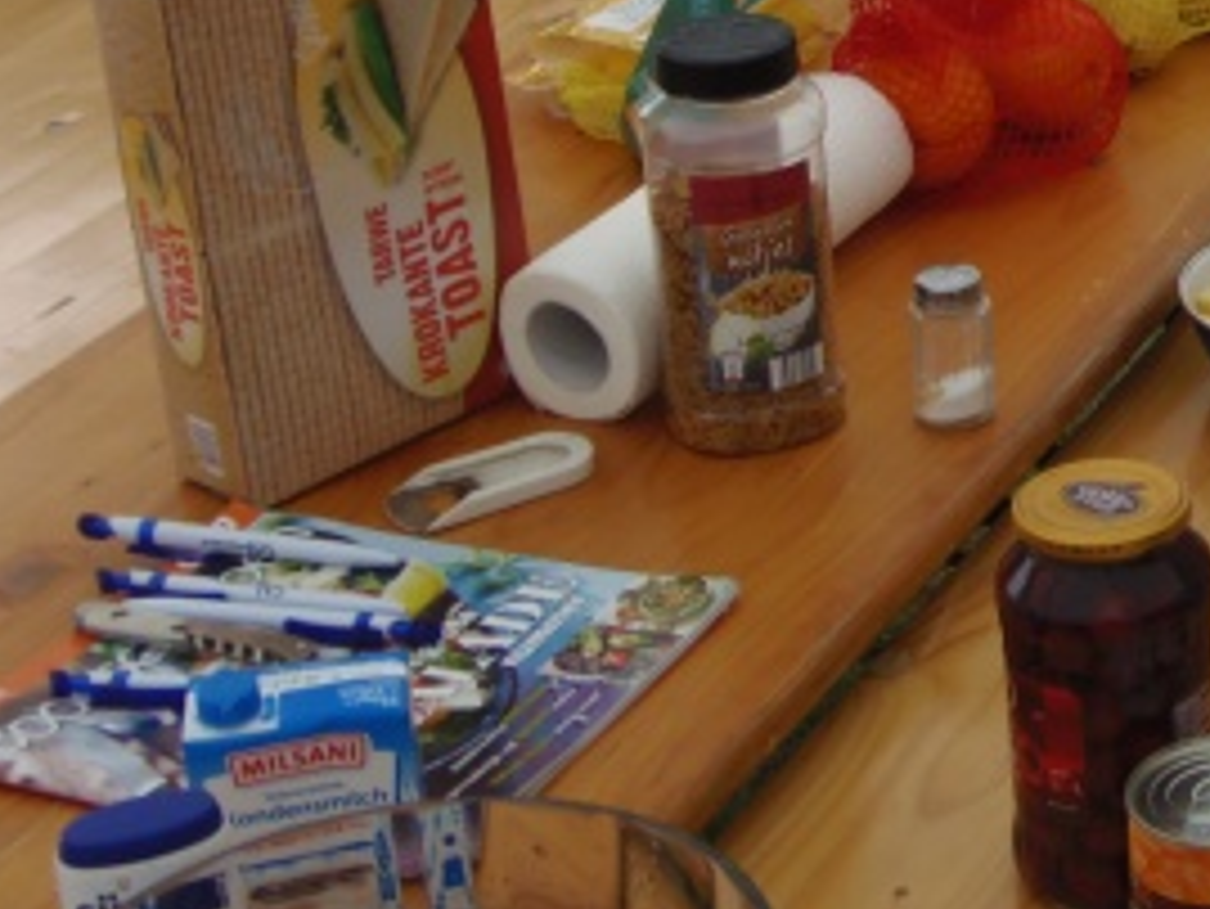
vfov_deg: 14.5
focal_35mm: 100
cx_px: 1417
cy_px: -22
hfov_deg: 18.7
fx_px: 3497
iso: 64
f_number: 3.6
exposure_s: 1/400
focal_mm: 7.8
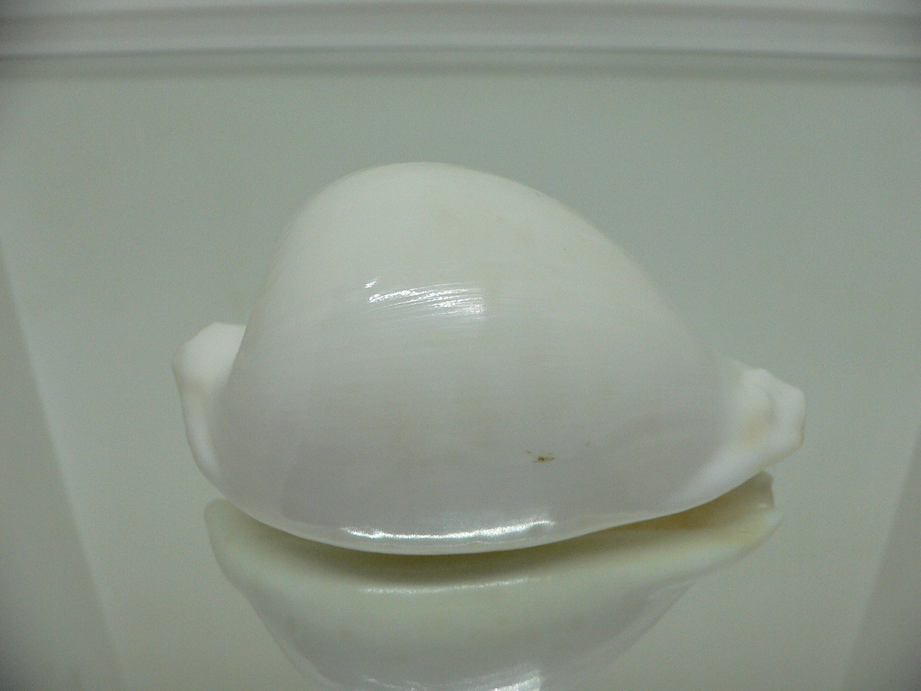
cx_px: 460
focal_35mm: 35
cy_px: 346
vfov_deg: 40.7
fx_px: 931
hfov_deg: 52.6
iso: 200
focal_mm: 4.6
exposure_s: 1/60
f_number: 2.8
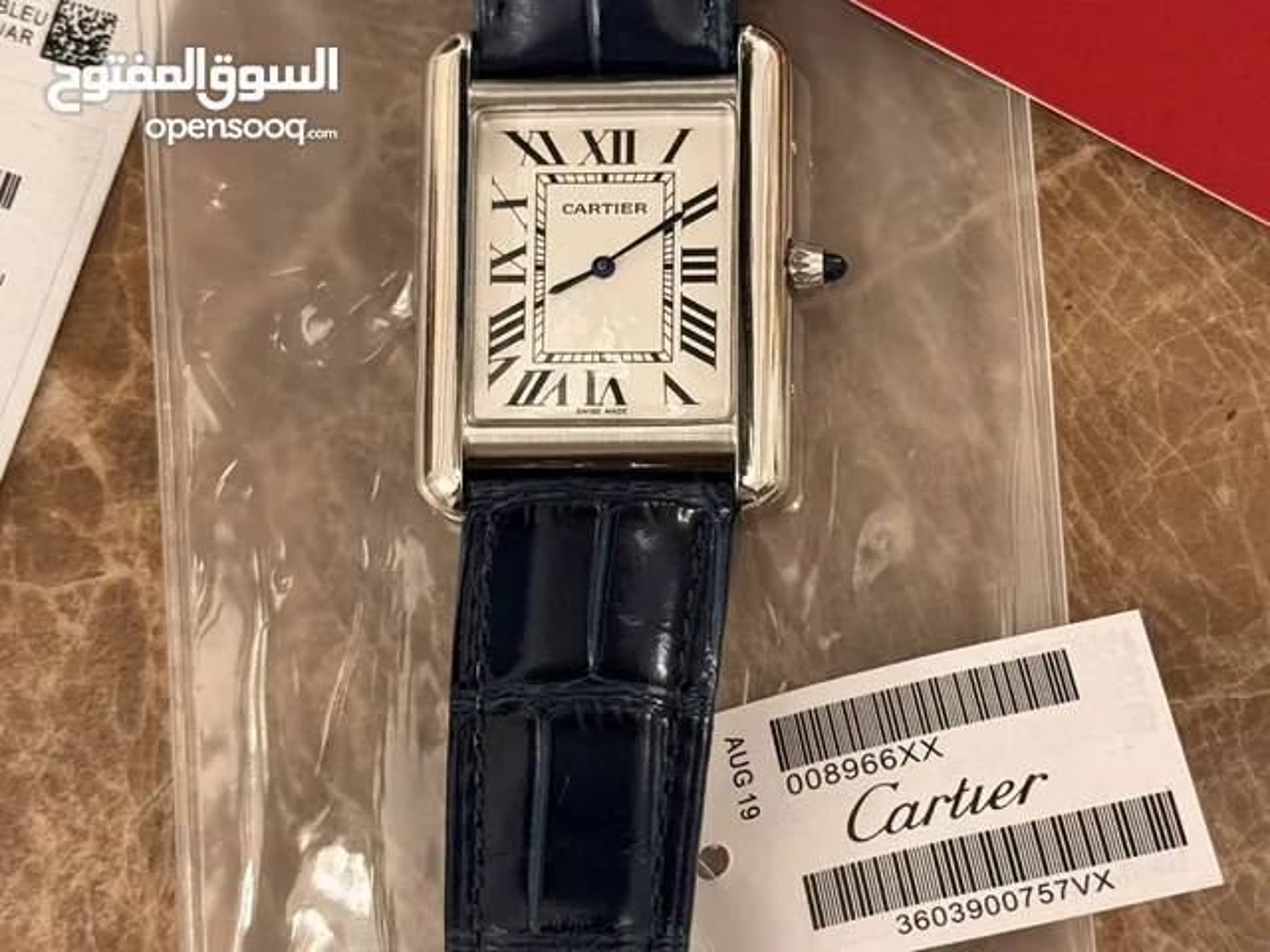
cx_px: 635
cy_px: 476
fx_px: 1761
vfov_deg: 30.3
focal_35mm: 48
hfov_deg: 39.7
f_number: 1.78
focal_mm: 6.76
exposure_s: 1/50
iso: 160
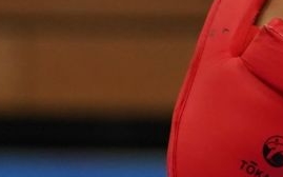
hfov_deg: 2.0
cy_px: -388
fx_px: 8104
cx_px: 562
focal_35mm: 1051
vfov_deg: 1.2
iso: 1000
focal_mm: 103
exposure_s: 1/1000
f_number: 2.8
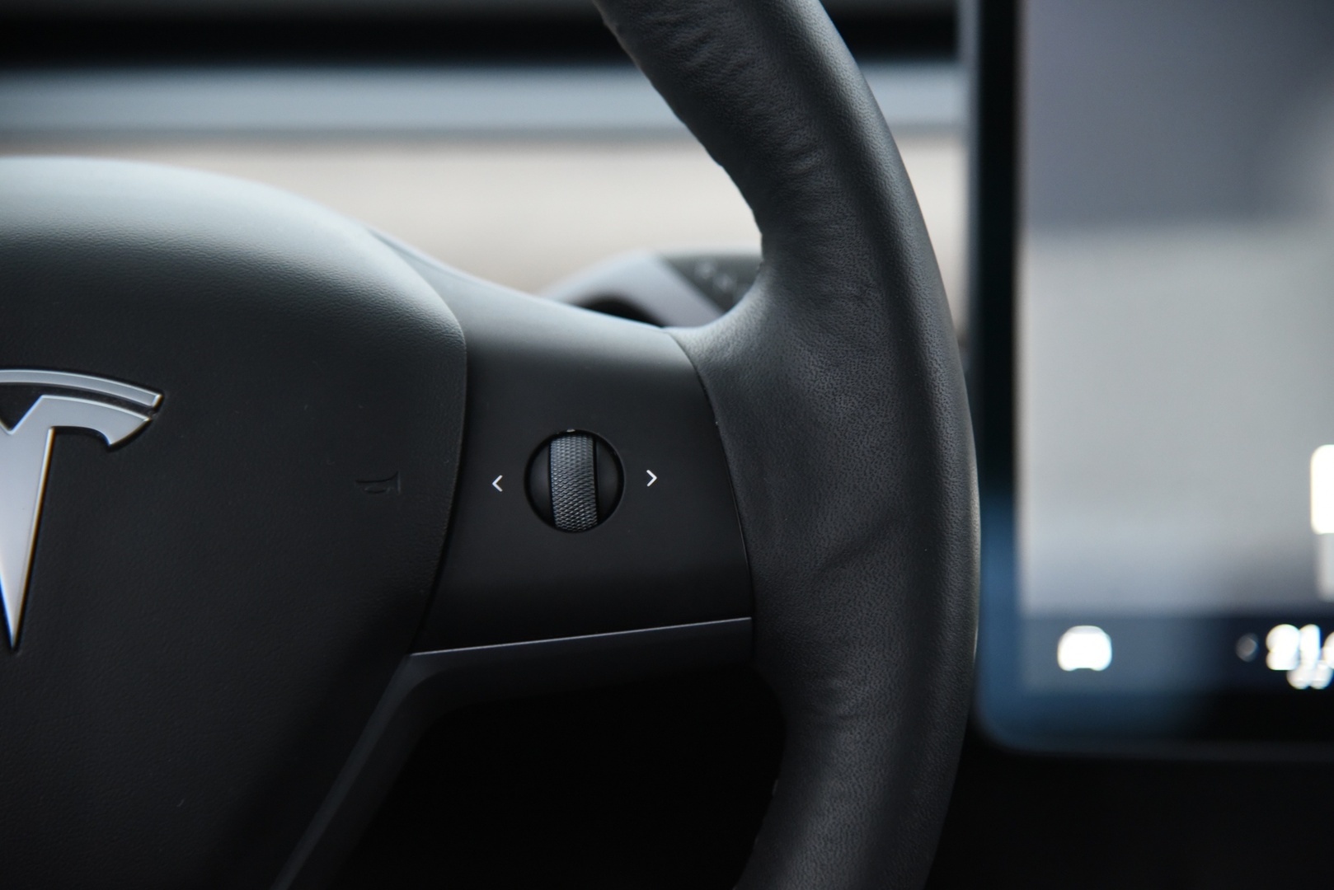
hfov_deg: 17.1
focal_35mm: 120
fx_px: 4448
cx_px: 667
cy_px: 445
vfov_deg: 11.4
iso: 4000
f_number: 4
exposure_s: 1/25
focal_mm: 120
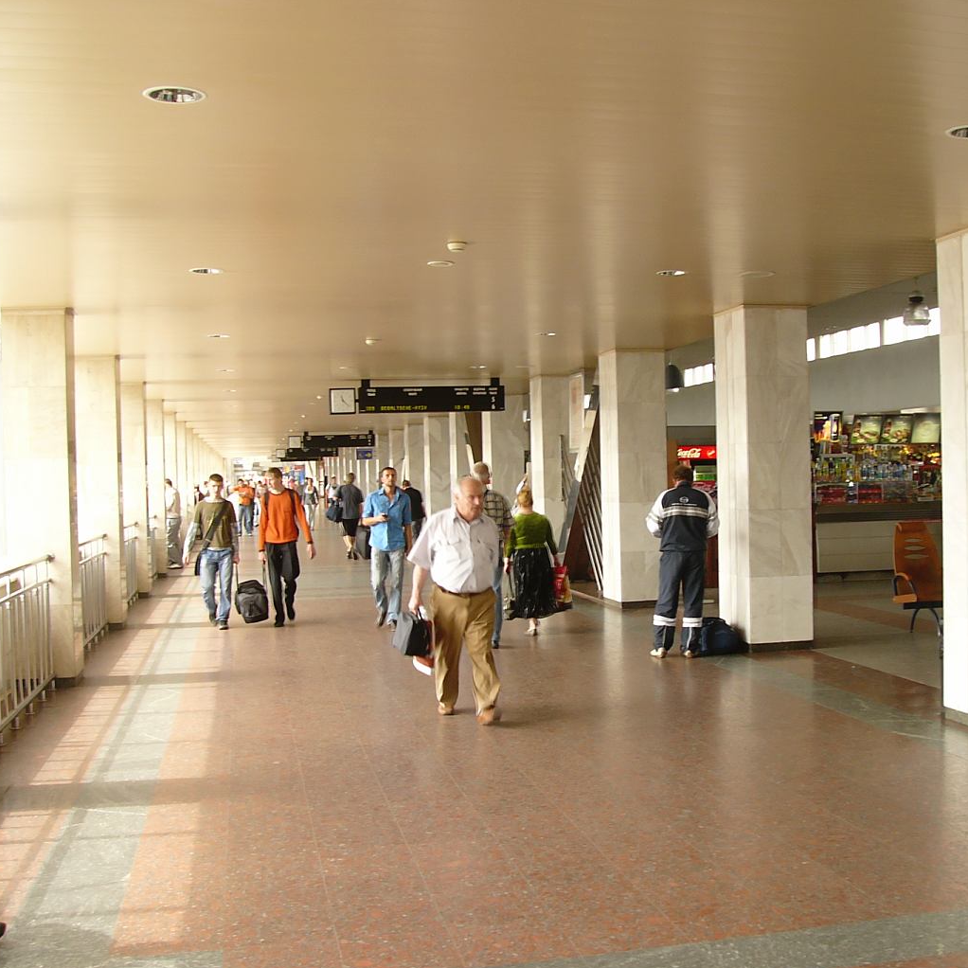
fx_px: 1360
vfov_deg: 39.2
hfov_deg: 39.1
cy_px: 487
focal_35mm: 43
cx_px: 566
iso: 50
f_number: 3.7
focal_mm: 6
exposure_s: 1/15
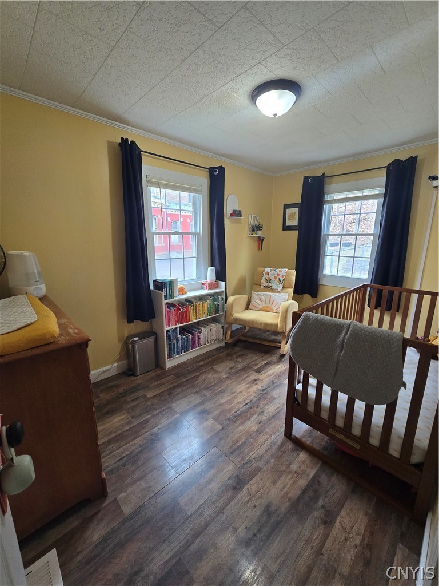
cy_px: 293
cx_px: 220
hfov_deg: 89.9
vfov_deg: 106.2
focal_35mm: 13
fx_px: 220
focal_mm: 2.2
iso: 250
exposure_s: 1/60
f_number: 2.2
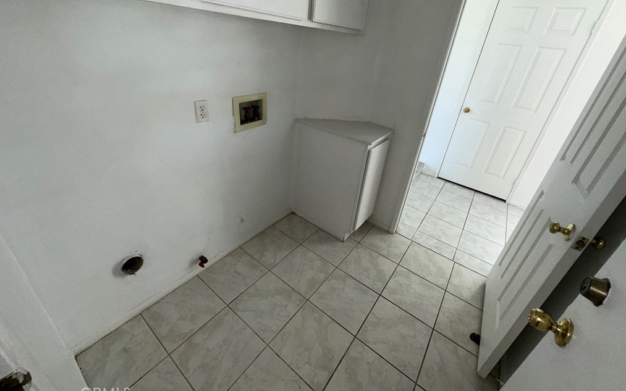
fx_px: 256
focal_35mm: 15
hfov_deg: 101.5
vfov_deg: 74.3
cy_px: 165
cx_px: 315
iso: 64
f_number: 2.2
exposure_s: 1/122
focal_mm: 2.22
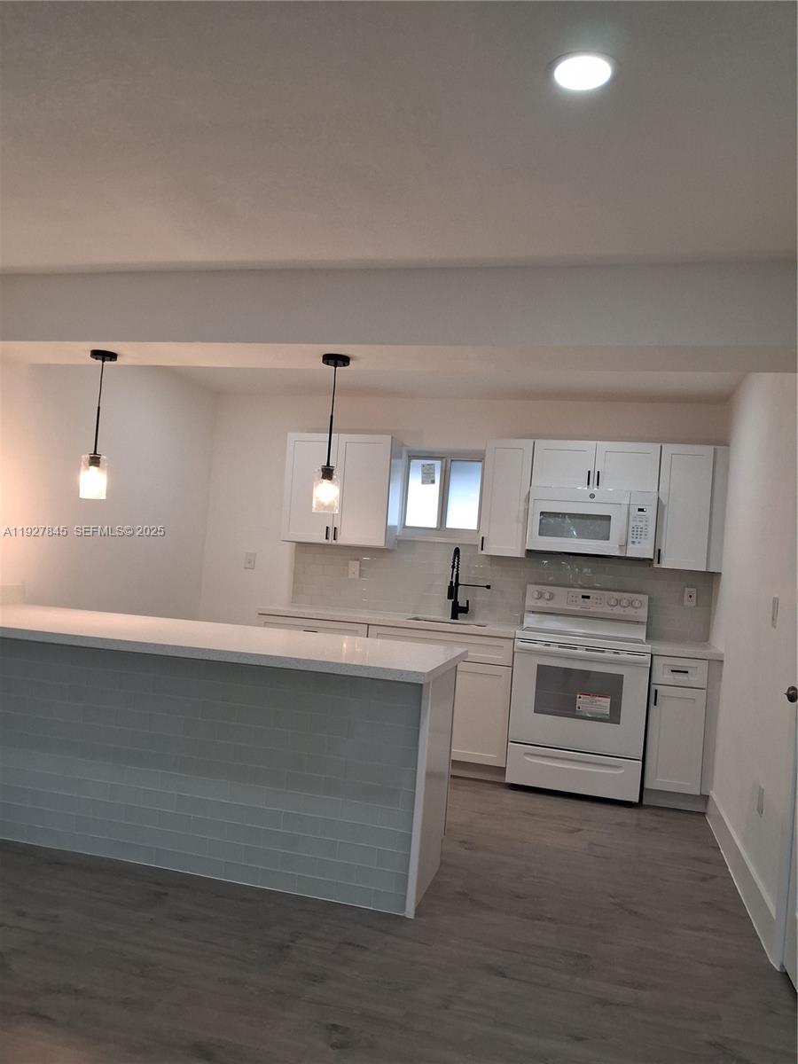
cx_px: 399
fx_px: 830
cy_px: 532
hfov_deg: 51.4
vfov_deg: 65.3
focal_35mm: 27
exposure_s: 1/120
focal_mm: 4
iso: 250
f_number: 1.8
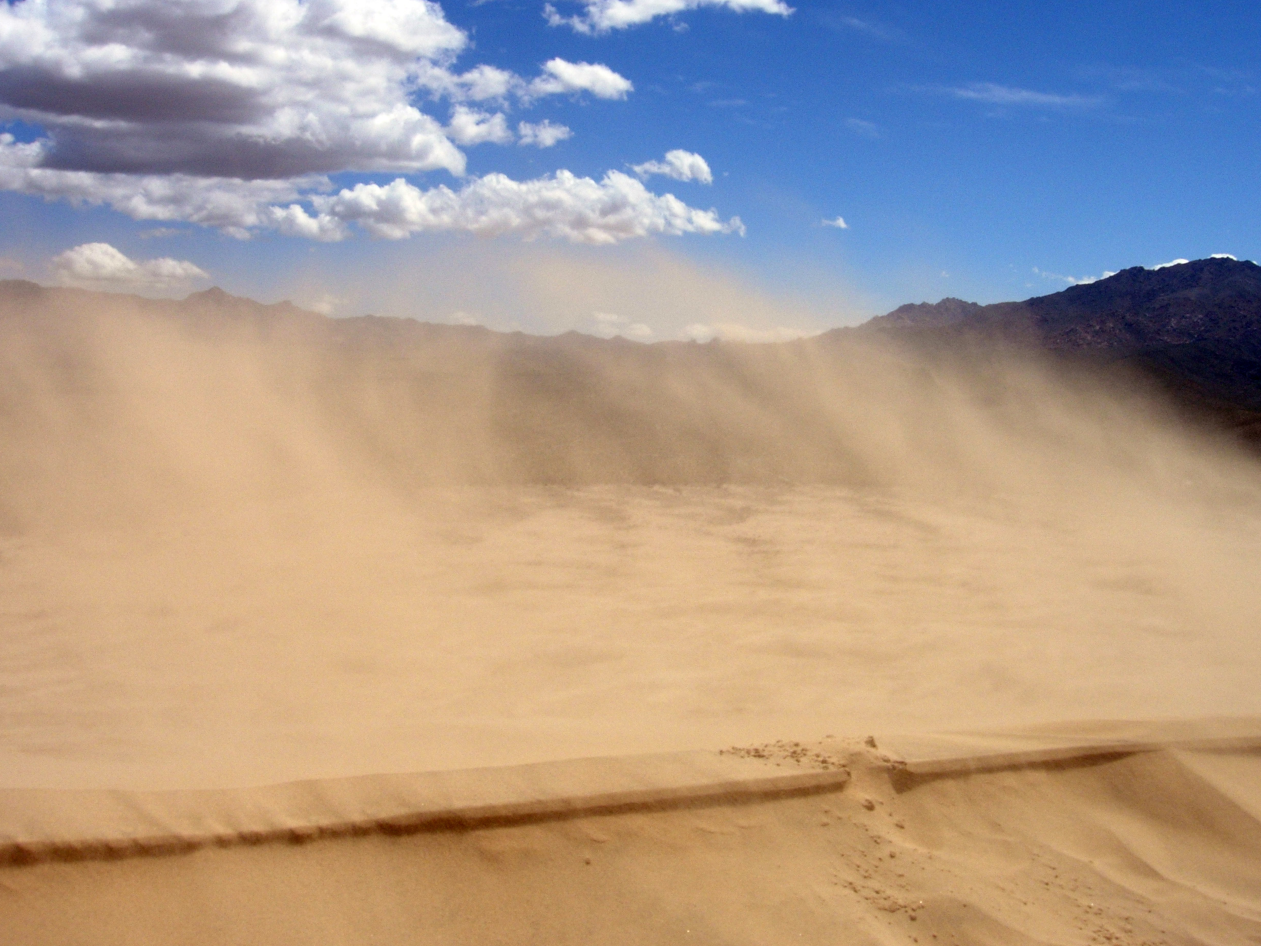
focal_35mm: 40
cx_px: 642
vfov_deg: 36.0
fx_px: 1457
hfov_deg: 46.8
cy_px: 465
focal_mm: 7.8
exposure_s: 1/1328
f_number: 4.8
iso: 64
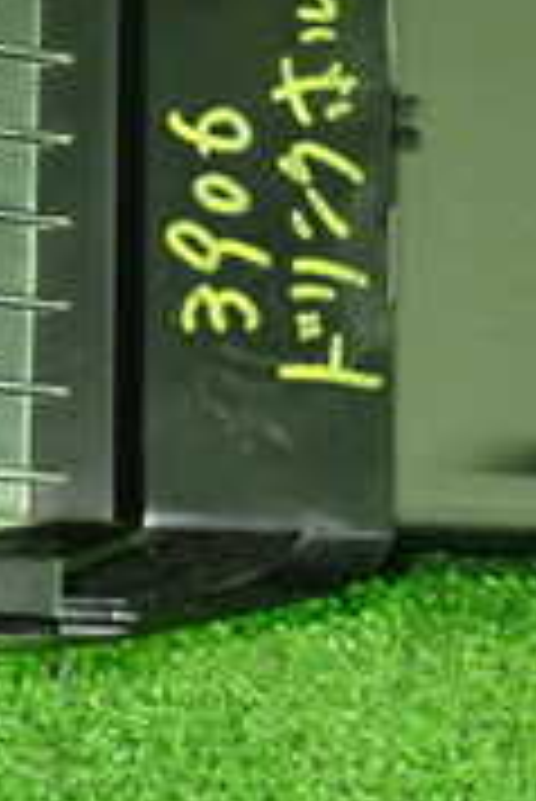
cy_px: 135
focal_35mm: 126
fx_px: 2808
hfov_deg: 10.9
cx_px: 239
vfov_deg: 16.1
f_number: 2.5
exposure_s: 1/20
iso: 800
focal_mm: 6.37
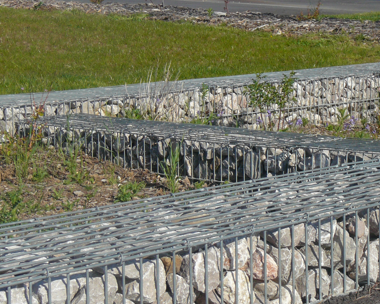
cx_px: 201
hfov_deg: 14.4
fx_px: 1507
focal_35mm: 134
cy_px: 117
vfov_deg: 11.5
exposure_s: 1/400
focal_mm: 12.2
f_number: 6.3
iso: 80
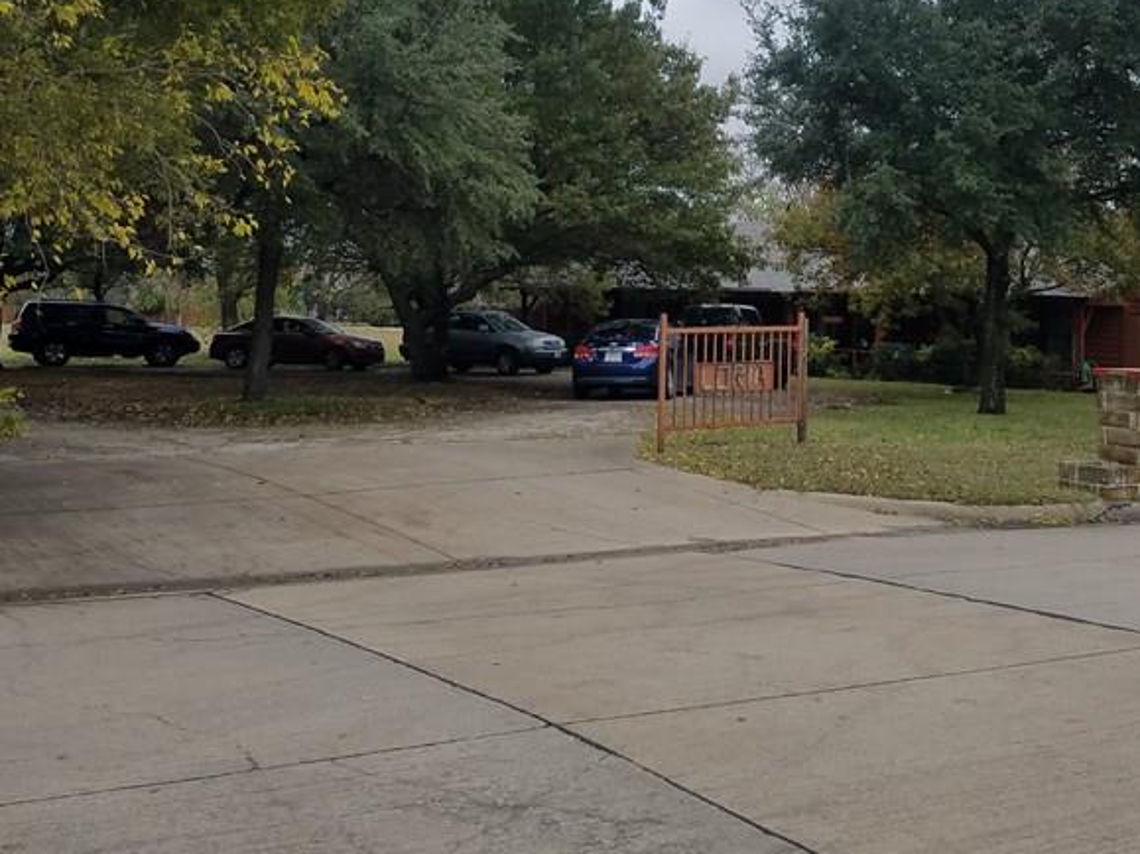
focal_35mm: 46
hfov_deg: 40.8
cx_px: 756
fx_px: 1515
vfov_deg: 30.9
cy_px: 193
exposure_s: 1/688
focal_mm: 4.2
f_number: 1.7
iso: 50
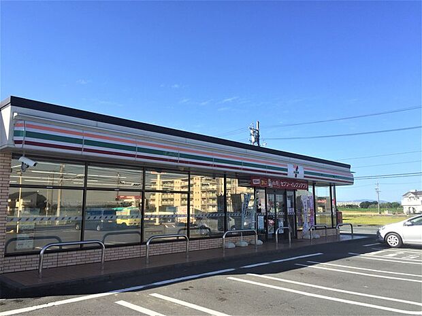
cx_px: 211
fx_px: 354
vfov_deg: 48.2
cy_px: 158
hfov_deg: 61.7
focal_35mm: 29
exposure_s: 1/1364
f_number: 2.2
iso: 32
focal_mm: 4.15
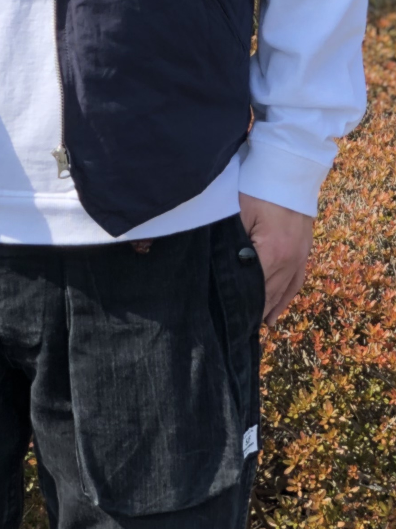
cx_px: 2
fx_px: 2716
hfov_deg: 8.3
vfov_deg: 10.7
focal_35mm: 178
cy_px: -277
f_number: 2.4
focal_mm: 6
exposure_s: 1/349
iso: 16
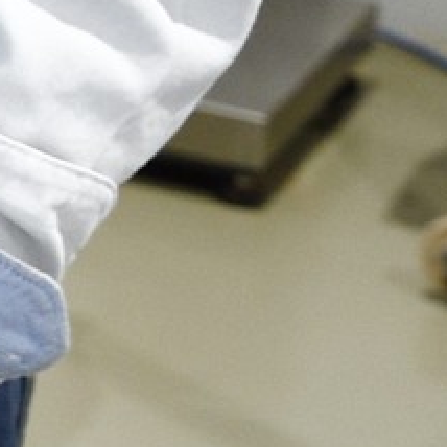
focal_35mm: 277
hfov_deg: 5.7
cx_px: -1130
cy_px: -683
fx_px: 4047
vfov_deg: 6.0
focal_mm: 29
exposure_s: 1/50
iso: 800
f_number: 6.3
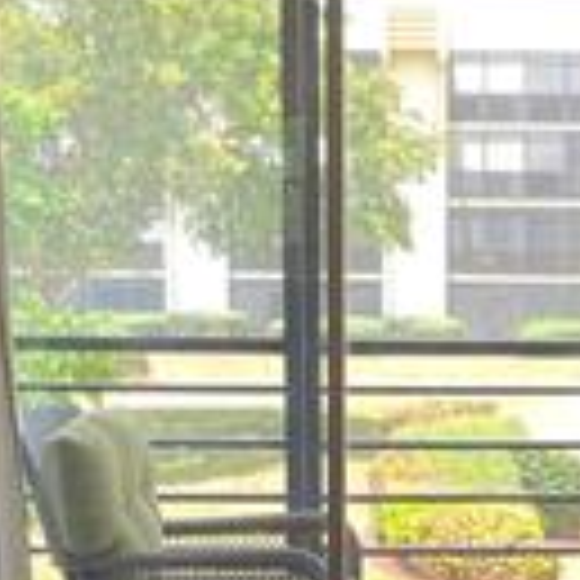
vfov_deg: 12.3
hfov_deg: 12.7
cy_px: 805
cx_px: 472
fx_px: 2597
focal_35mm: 137
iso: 50
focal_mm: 5.1
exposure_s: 1/120
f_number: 1.6
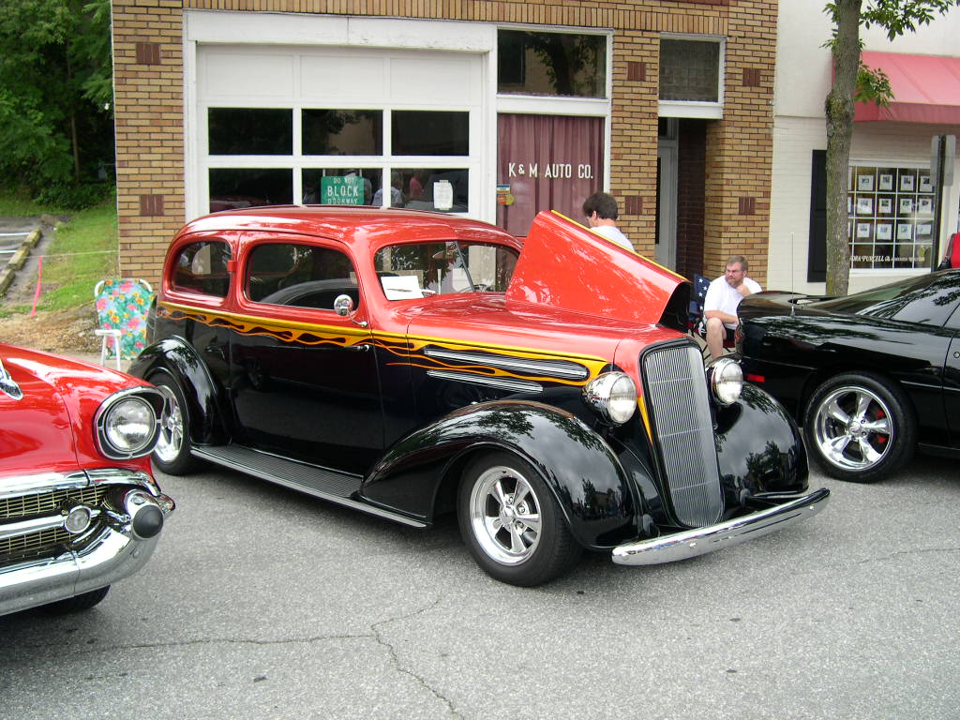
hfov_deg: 49.0
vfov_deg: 37.7
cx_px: 480
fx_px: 1054
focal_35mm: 38
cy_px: 360
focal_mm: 8
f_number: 2.8
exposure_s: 1/179
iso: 100
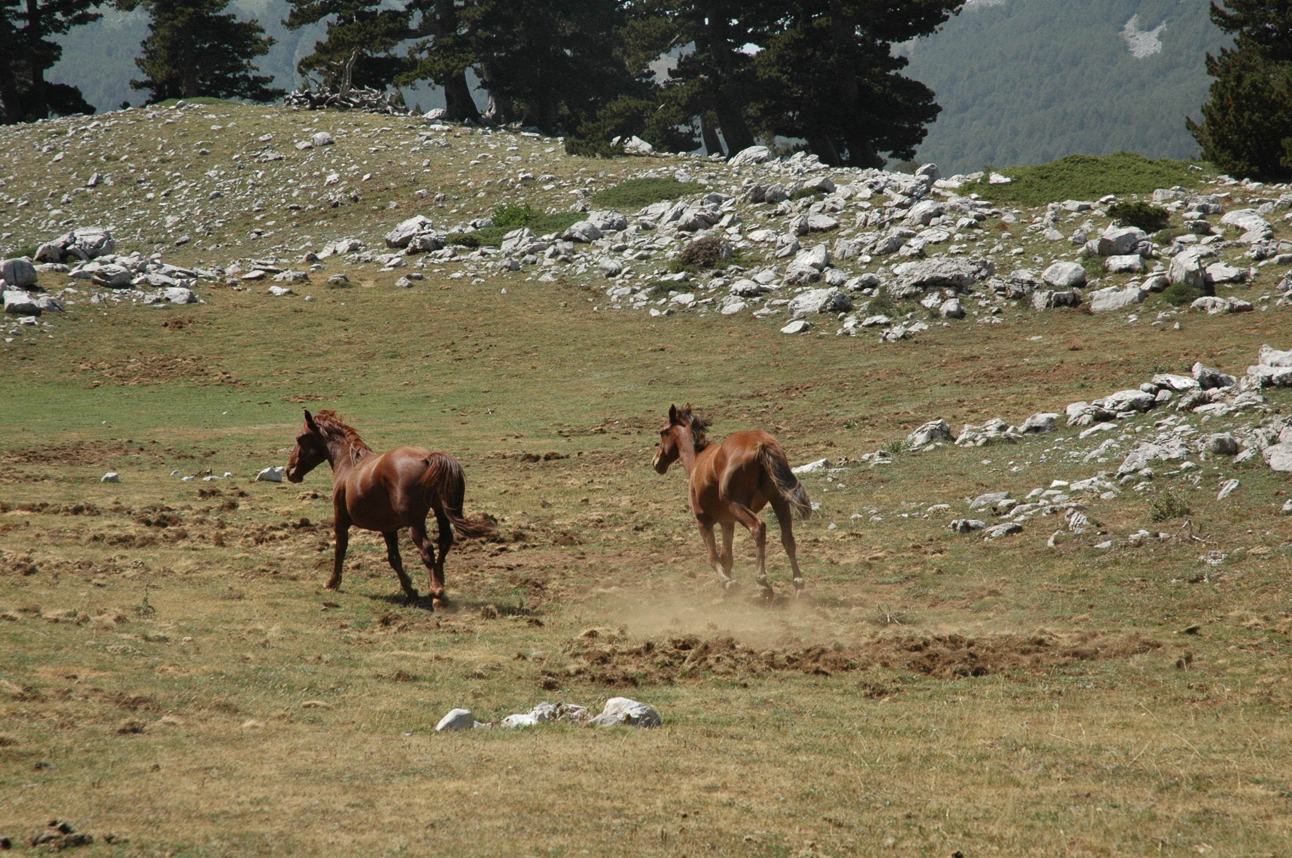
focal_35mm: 105
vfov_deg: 13.0
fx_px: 3764
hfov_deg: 19.5
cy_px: 429
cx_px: 646
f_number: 9
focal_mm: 70
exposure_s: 1/320
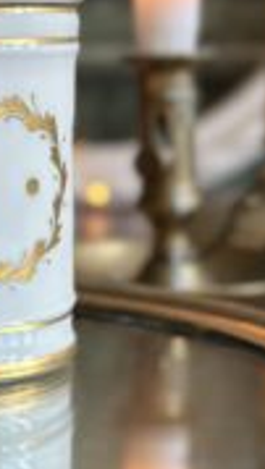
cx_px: -66
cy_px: 207
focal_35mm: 117
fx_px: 1458
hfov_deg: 10.2
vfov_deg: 18.3
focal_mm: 6.86
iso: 125
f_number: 1.78
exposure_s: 1/71
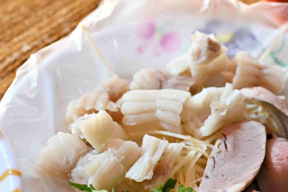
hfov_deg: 14.5
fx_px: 1128
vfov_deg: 9.7
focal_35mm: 141
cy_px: 171
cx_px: 208
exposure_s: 1/200
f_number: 3.2
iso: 360
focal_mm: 50
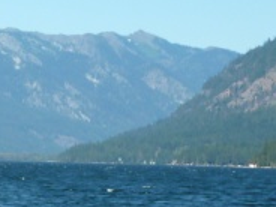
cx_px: -180
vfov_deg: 5.9
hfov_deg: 7.7
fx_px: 1993
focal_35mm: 250
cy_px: 351
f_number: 4.1
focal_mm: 11.9
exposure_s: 1/400
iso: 80
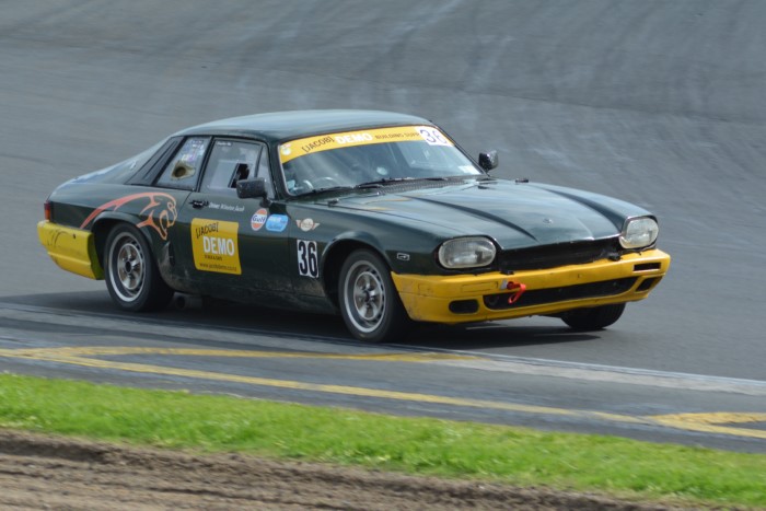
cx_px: 383
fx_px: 6384
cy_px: 256
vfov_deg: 4.6
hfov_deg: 6.9
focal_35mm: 300
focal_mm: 200
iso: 400
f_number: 8
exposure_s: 1/500
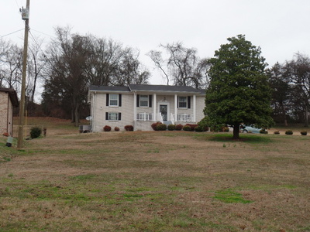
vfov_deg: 22.9
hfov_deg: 30.3
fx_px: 573
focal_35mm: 64
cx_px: 155
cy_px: 116
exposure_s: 1/125
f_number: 3.6
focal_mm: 11.4
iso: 100
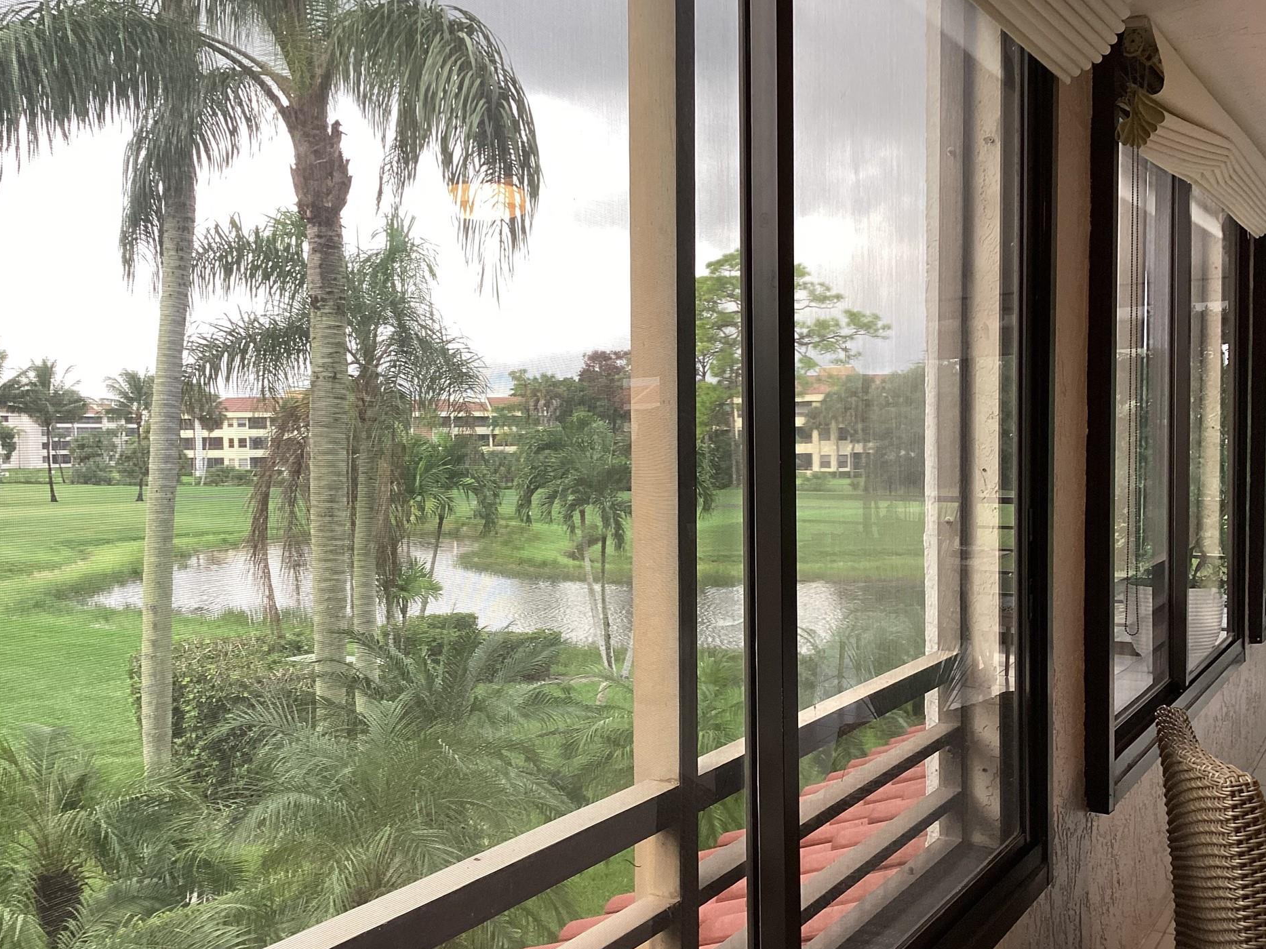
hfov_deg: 54.0
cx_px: 648
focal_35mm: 34
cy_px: 509
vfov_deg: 41.8
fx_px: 1243
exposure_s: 1/50
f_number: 2.4
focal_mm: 3.3
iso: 80
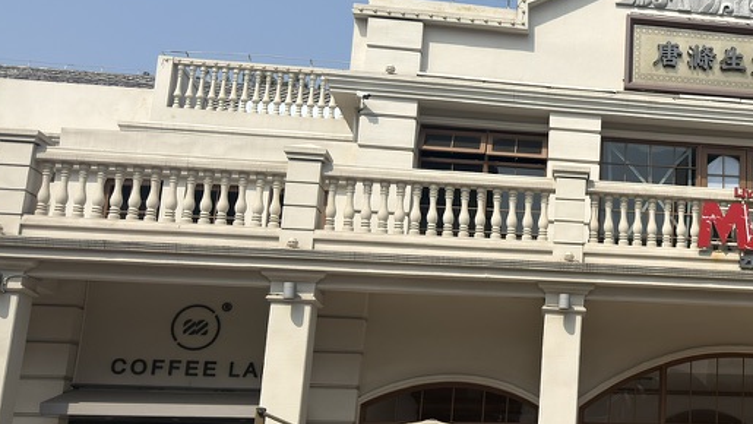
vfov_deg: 23.1
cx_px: 731
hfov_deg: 36.4
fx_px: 1039
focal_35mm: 52
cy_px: 238
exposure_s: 1/6329
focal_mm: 6.76
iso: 64
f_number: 1.78
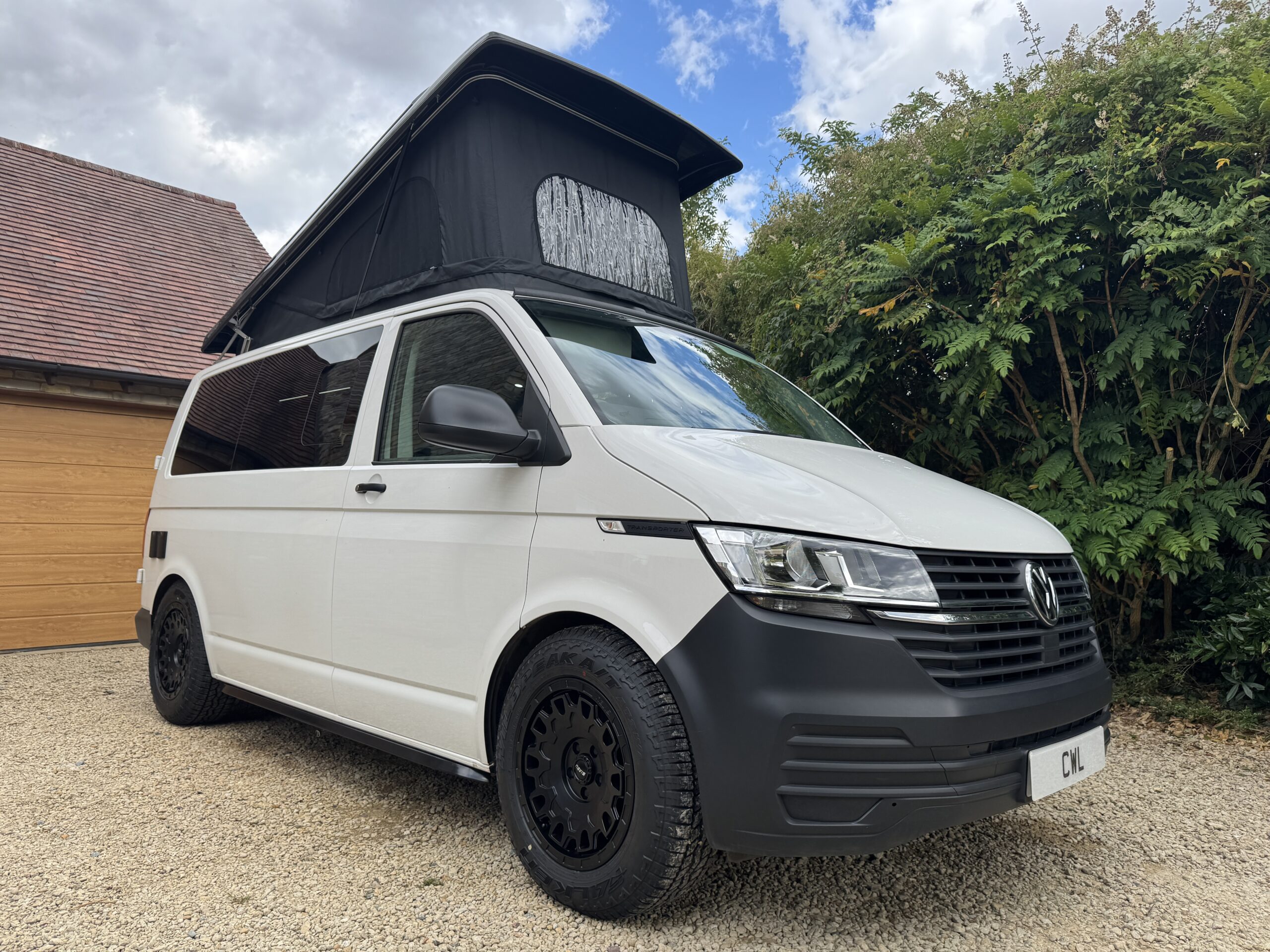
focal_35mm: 24
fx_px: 881
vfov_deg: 56.8
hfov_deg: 71.6
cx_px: 635
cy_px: 476
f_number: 1.78
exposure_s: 1/1767
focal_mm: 6.76
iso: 80
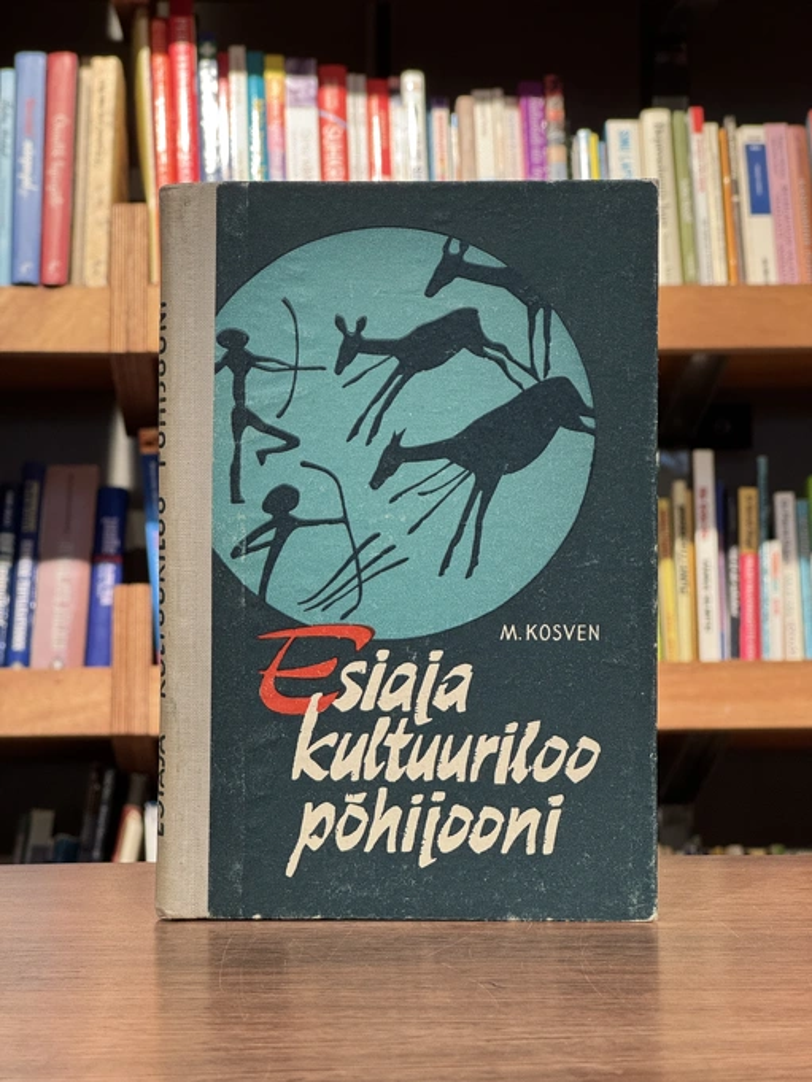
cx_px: 406
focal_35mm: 77
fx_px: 2408
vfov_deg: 25.3
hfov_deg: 19.1
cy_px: 541
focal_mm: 9
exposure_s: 1/66
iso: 250
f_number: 2.8
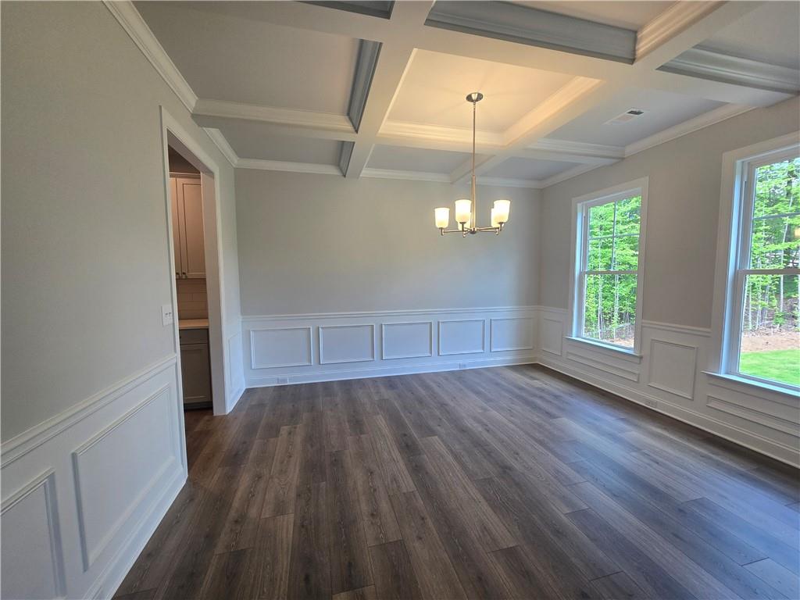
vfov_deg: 89.9
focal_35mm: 13
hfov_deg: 106.2
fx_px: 300
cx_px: 400
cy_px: 300
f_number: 2.2
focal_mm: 2.2
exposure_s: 1/60
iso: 80
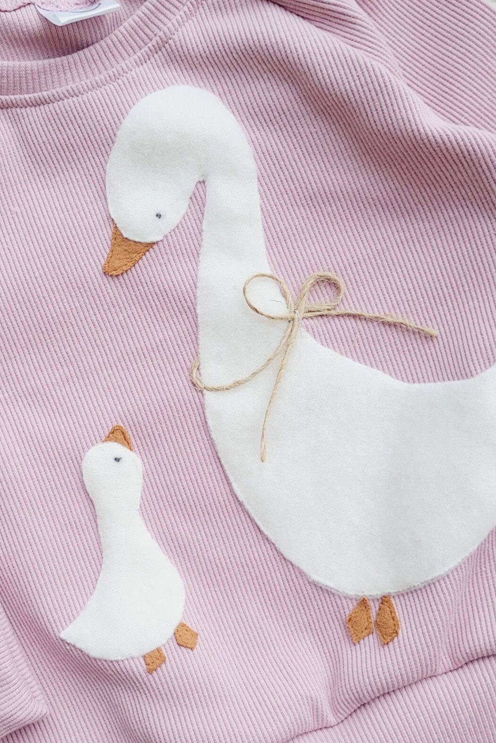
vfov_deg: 44.4
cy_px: 410
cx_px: 181
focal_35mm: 44
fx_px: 909
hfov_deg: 30.4
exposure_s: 1/100
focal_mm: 5.4
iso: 160
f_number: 1.8
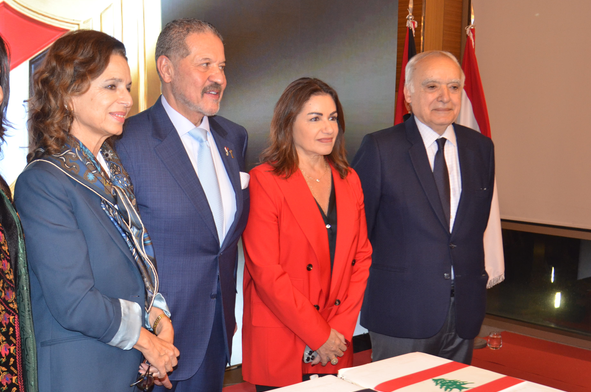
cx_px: 221
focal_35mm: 48
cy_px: 210
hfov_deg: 40.9
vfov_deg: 27.9
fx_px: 786
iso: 800
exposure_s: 1/60
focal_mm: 24
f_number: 4
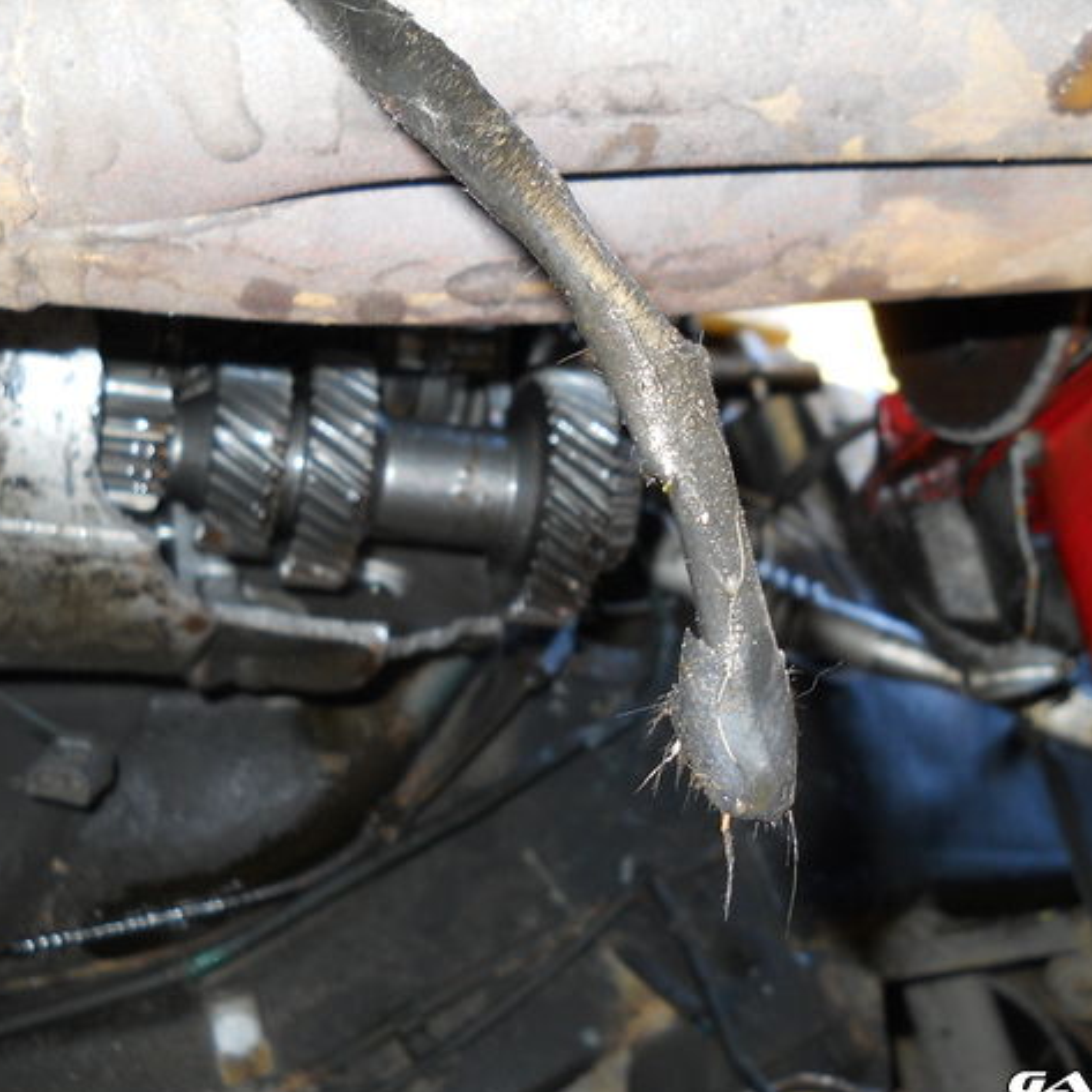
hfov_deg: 34.5
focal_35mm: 49
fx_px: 1749
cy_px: 552
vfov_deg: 34.7
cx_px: 665
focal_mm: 6.72
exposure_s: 1/30
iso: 100
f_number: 3.1
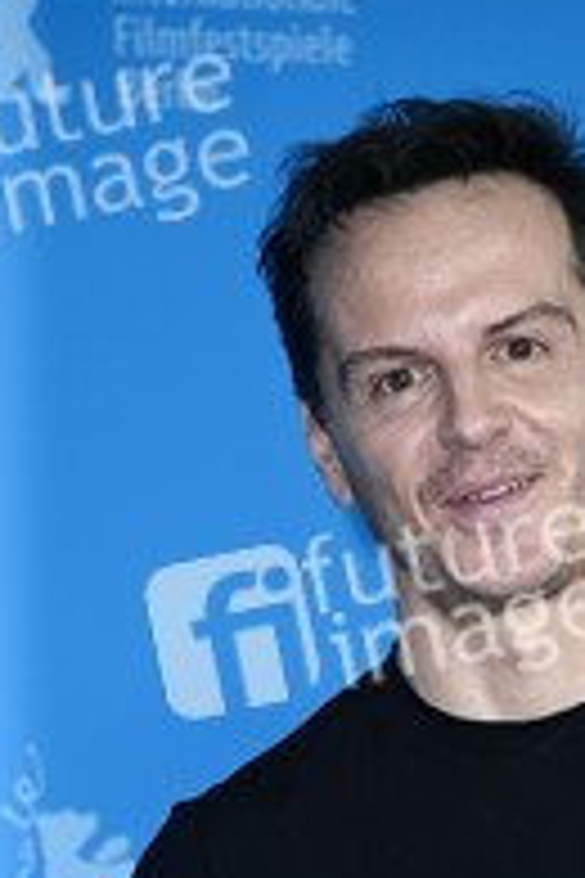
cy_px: 837
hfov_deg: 4.6
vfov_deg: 6.9
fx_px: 7239
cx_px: 508
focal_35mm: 297
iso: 800
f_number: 5.6
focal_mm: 145
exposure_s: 1/200
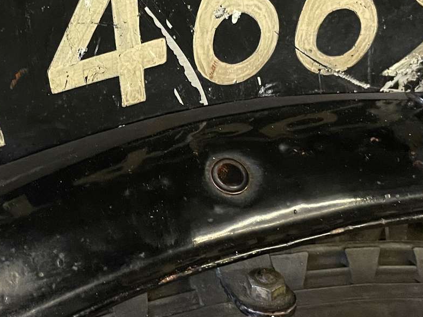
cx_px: 117
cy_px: 95
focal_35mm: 66
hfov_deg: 29.0
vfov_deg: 22.1
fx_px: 807
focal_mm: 4.2
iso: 400
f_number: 1.6
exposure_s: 1/33
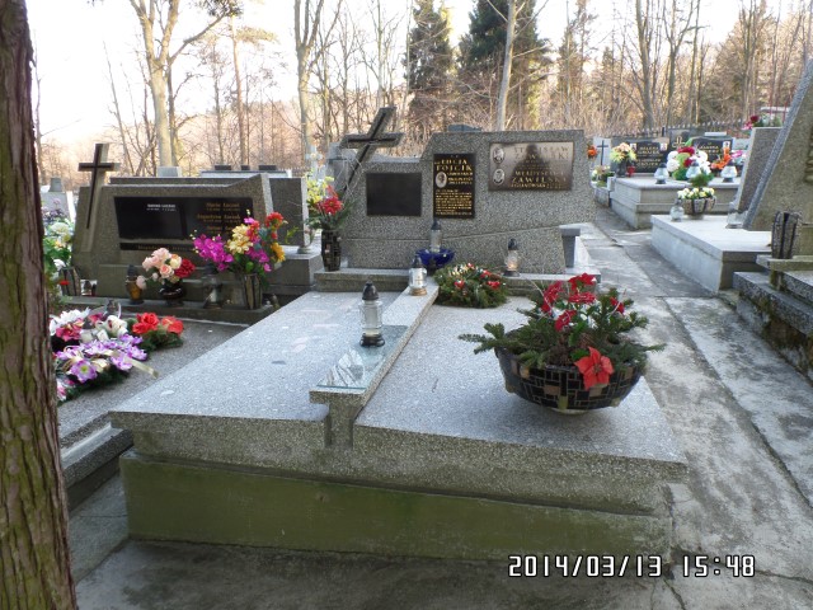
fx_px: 540
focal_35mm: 23
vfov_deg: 58.9
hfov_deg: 73.9
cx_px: 406
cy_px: 305
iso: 100
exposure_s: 1/45
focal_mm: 4.1
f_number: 3.5
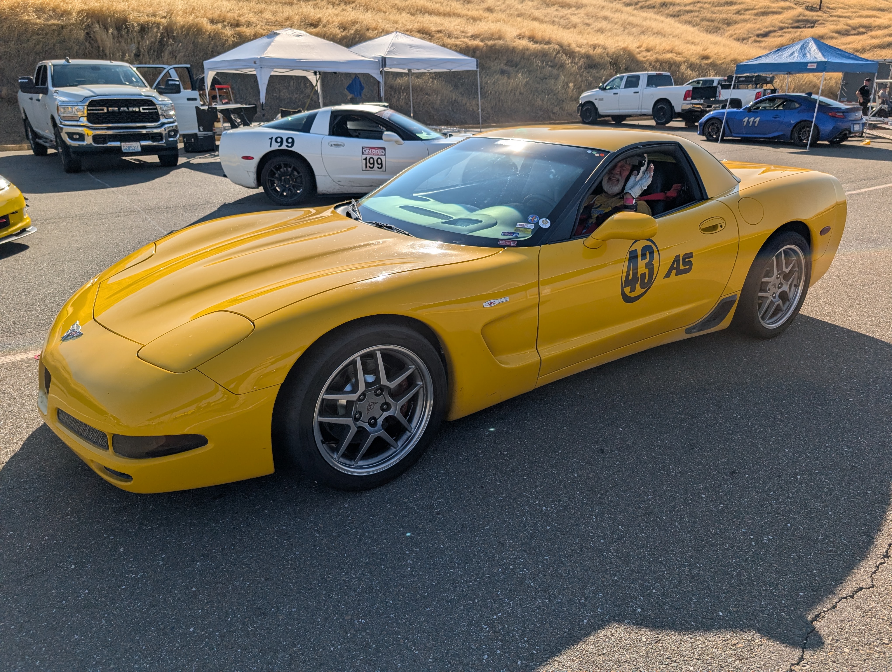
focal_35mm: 24
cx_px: 446
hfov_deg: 71.5
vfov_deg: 56.9
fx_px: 619
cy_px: 336
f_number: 1.68
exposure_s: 1/2037
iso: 21
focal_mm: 6.9
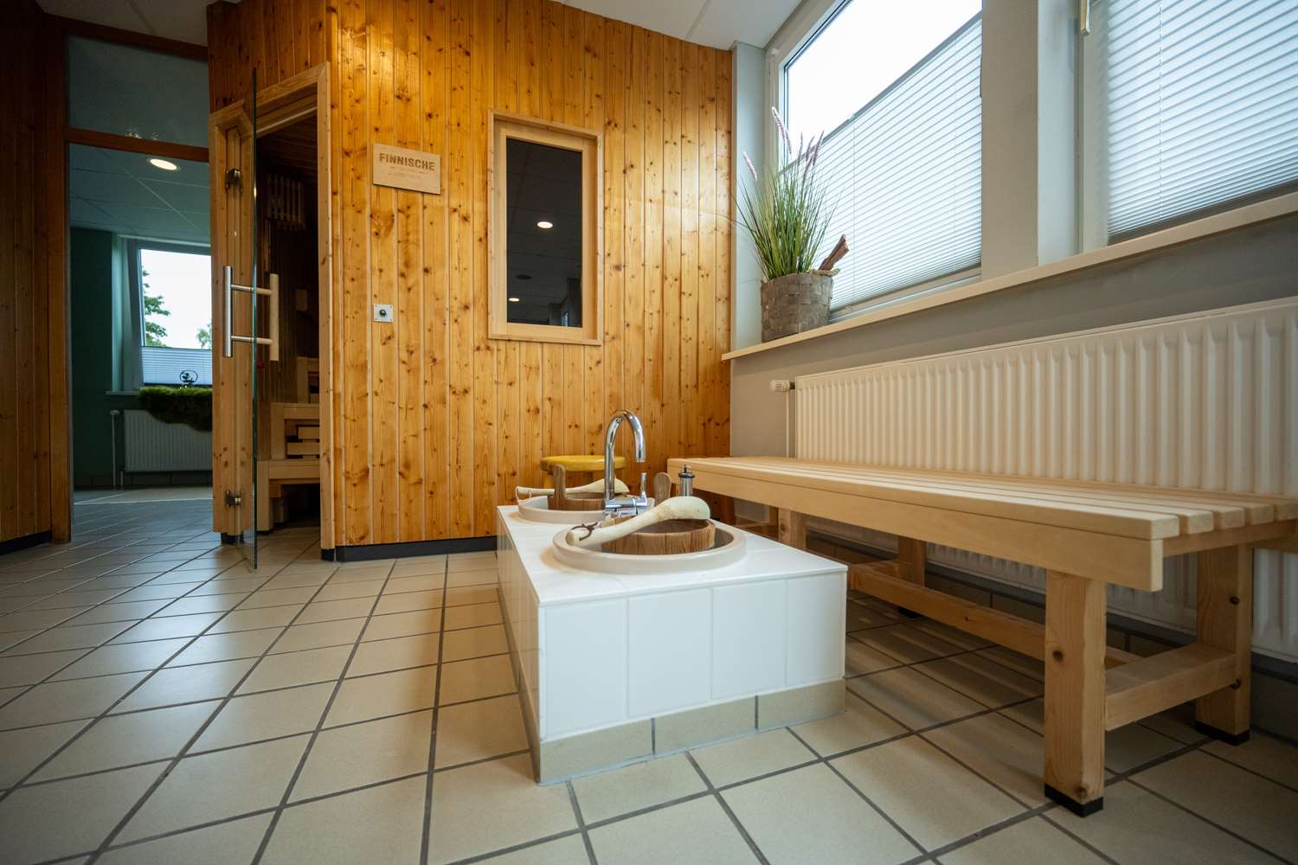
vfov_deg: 81.2
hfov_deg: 104.3
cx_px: 649
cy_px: 432
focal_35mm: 14
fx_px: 505
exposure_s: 1/250
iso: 800
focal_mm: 14
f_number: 4
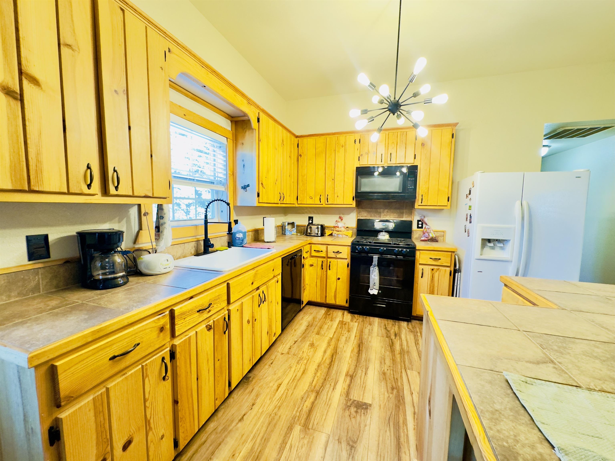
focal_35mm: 14
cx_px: 308
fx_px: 249
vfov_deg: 85.7
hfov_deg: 102.1
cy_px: 230
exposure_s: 1/60
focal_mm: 2.22
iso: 500
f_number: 2.2
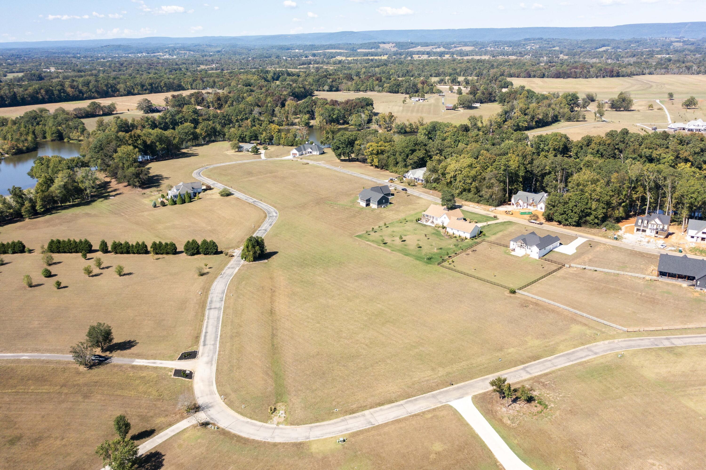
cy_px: 235
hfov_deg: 65.5
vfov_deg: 46.4
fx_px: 549
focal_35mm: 28
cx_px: 353
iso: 200
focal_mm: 10.26
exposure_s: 1/30
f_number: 2.8
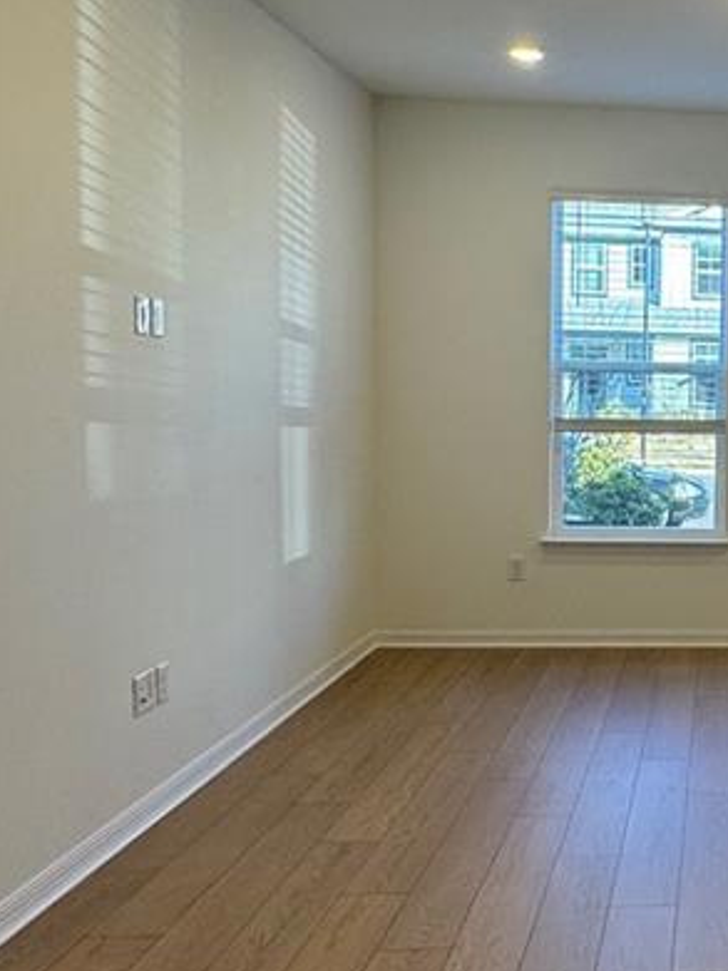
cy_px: 449
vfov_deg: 43.8
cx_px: 870
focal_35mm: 43
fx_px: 1206
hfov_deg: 29.1
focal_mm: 2.22
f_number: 2.2
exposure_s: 1/120
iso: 80
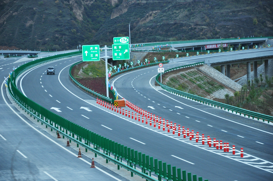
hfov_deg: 14.9
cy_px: 90
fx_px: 1045
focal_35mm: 138
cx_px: 136
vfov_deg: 9.9
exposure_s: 1/8
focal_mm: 92
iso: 800
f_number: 5.6
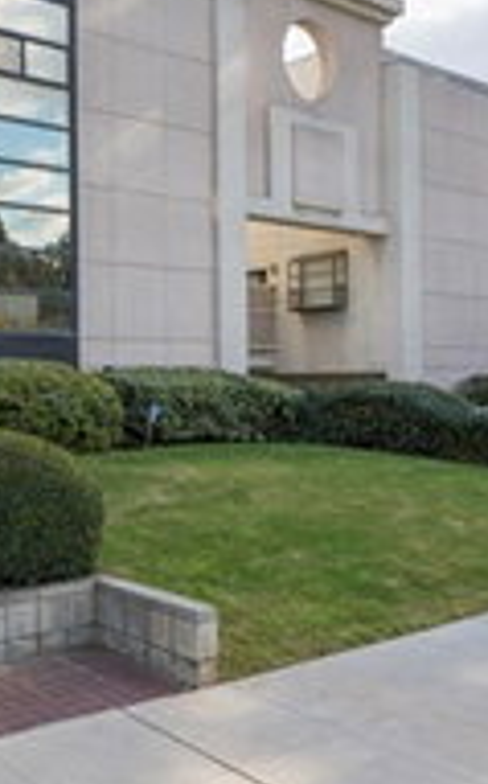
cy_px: 394
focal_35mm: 41
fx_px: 874
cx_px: 37
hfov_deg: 29.7
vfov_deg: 48.3
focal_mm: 16
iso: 400
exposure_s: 1/320
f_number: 9
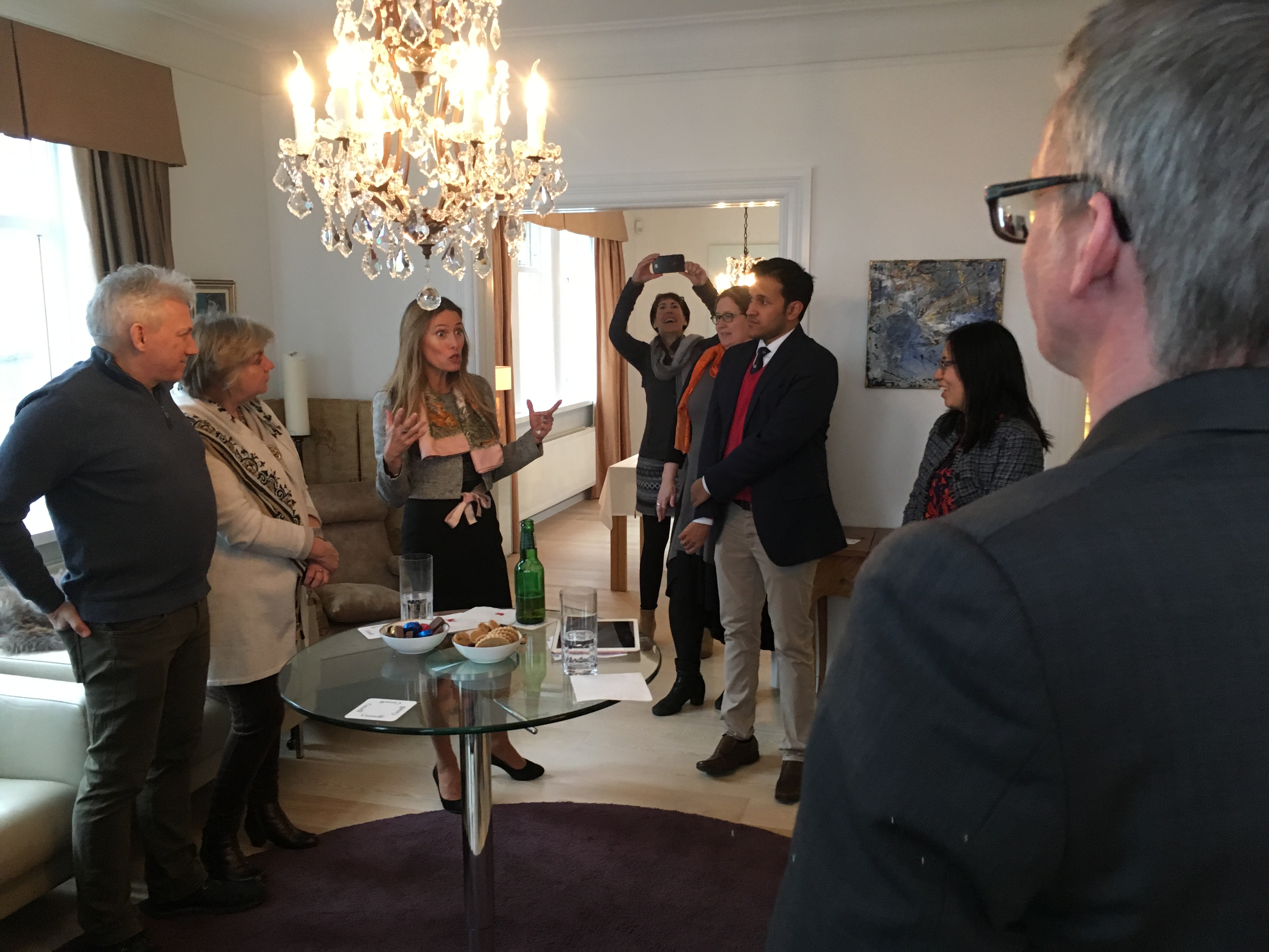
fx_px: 1063
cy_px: 476
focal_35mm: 29
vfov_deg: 48.2
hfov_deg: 61.7
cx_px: 634
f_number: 2.2
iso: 200
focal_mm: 4.15
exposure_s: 1/33
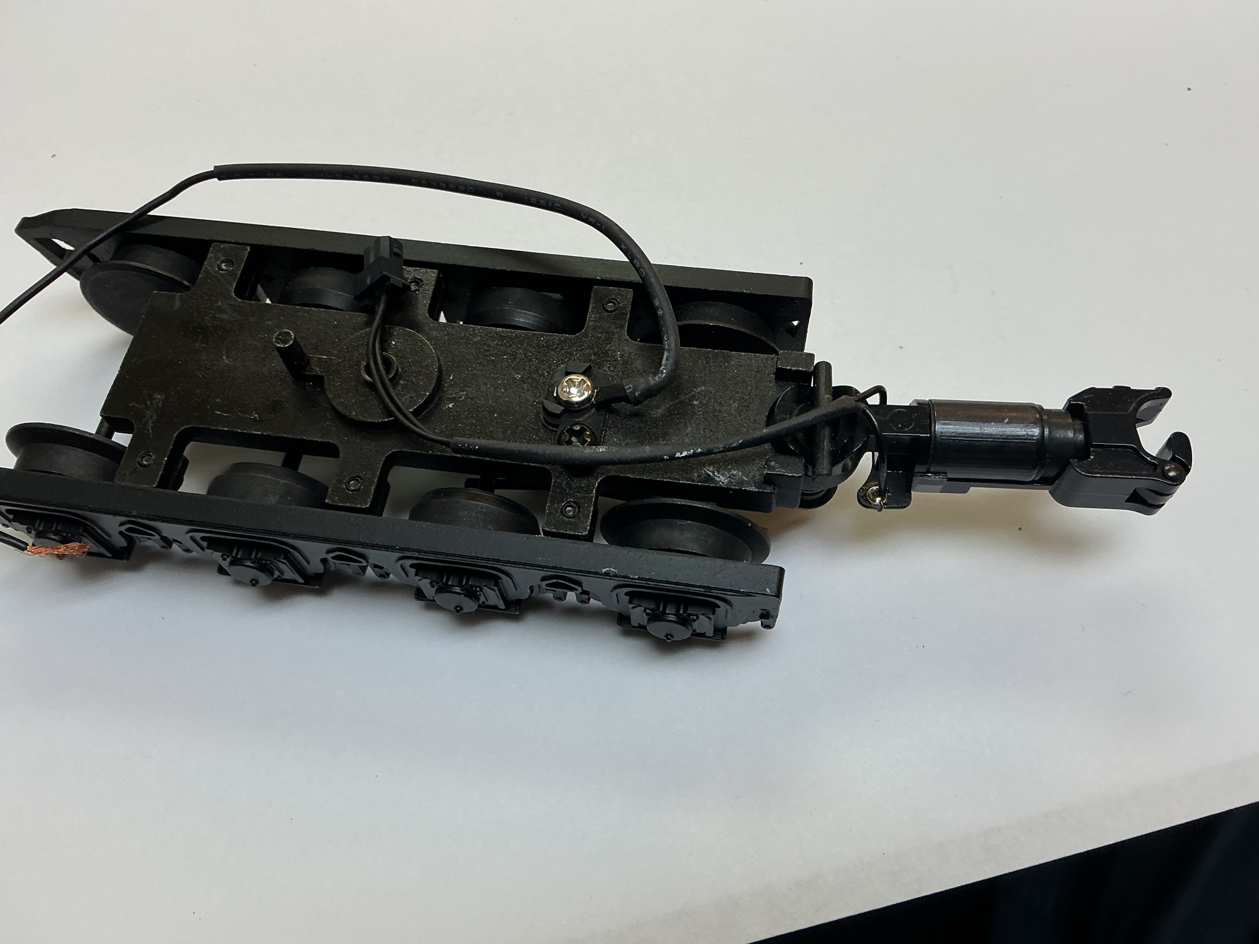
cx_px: 630
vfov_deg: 48.2
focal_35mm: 29
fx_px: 1055
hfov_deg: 61.7
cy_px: 472
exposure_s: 1/120
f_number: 1.8
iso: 25
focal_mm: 3
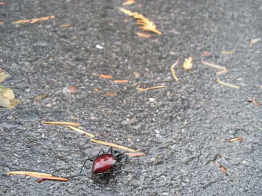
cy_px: 98
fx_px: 272
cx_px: 131
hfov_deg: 51.4
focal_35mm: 36
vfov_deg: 39.6
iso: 354
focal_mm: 6.3
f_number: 3.5
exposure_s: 1/72.3
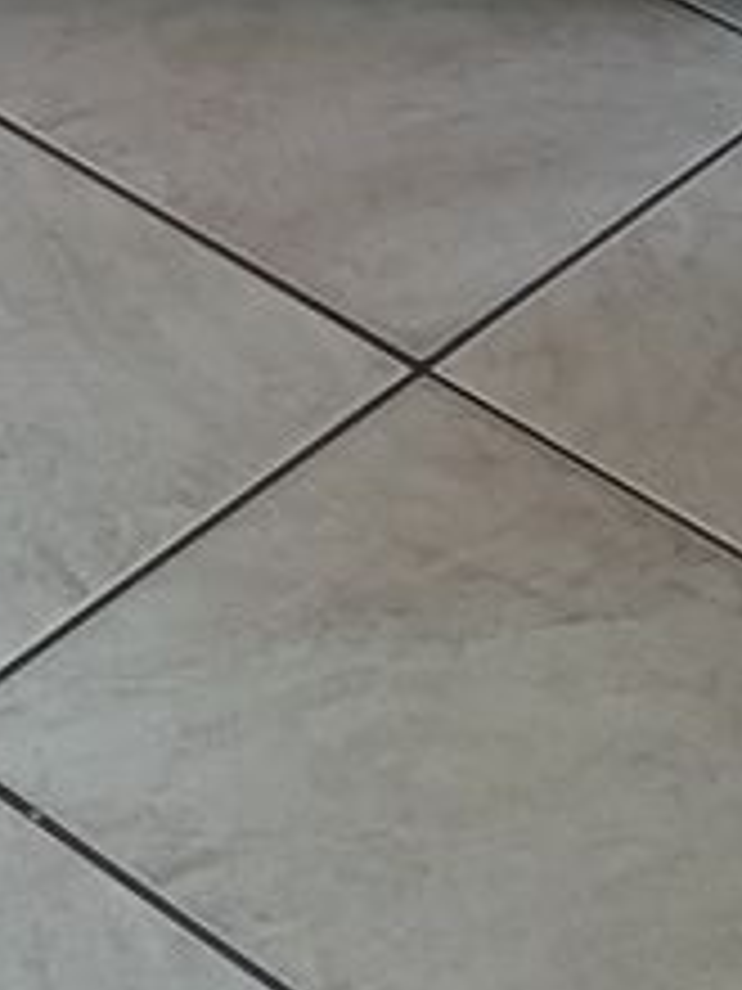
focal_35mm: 164
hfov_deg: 8.7
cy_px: -1071
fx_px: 4687
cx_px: -517
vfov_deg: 10.9
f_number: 1.8
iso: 199
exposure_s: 1/33.3
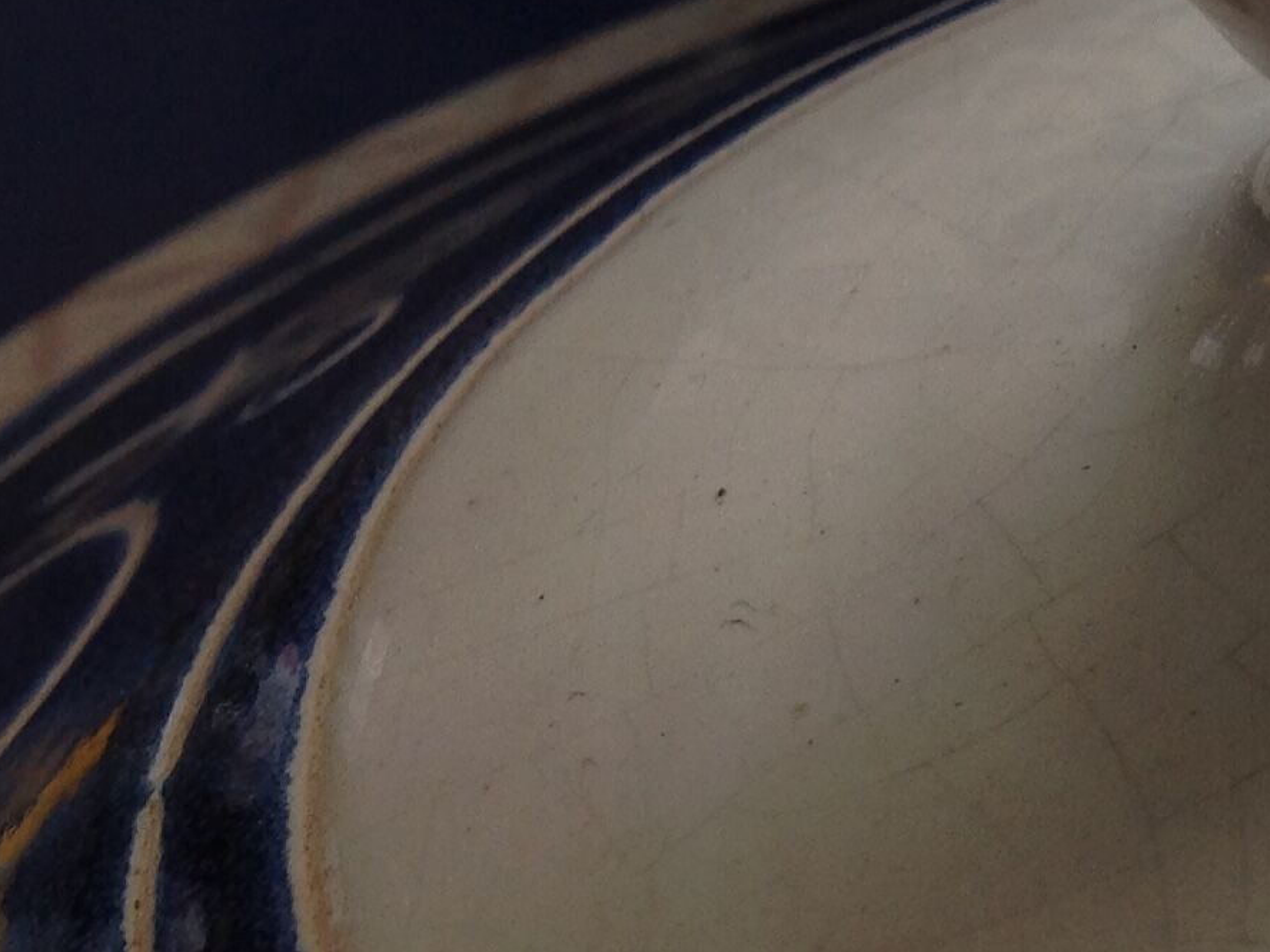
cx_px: 1390
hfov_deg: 18.5
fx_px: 3742
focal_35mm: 102
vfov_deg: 14.5
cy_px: 313
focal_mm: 4.28
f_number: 2.4
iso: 50
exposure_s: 1/141
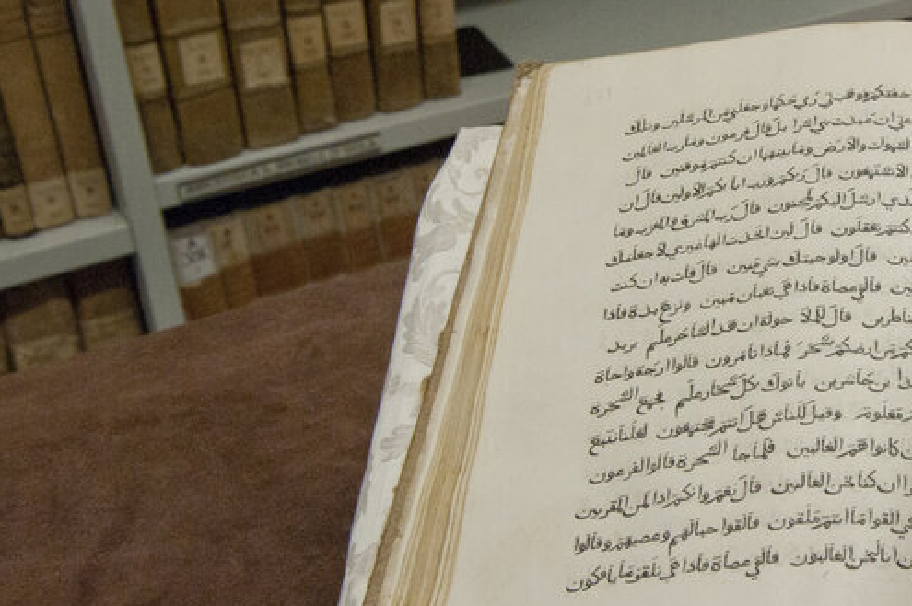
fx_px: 1772
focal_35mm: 70
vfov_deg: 19.4
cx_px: 976
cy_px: 201
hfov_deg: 26.8
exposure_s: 1/400
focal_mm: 32
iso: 3200
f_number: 10
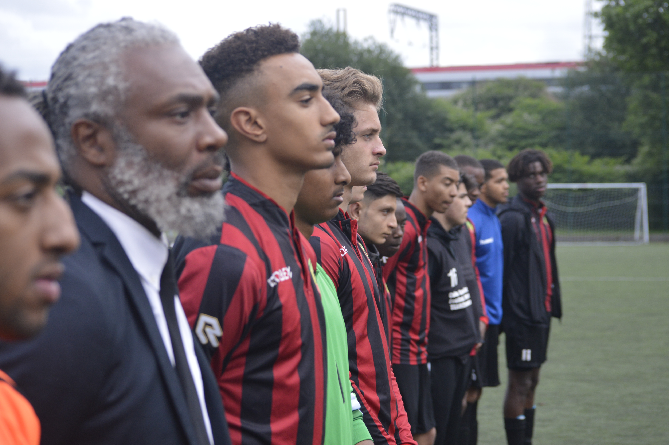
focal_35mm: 82
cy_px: 222
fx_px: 1532
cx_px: 334
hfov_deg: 24.6
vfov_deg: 16.5
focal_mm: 55
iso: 560
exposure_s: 1/500
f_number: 4
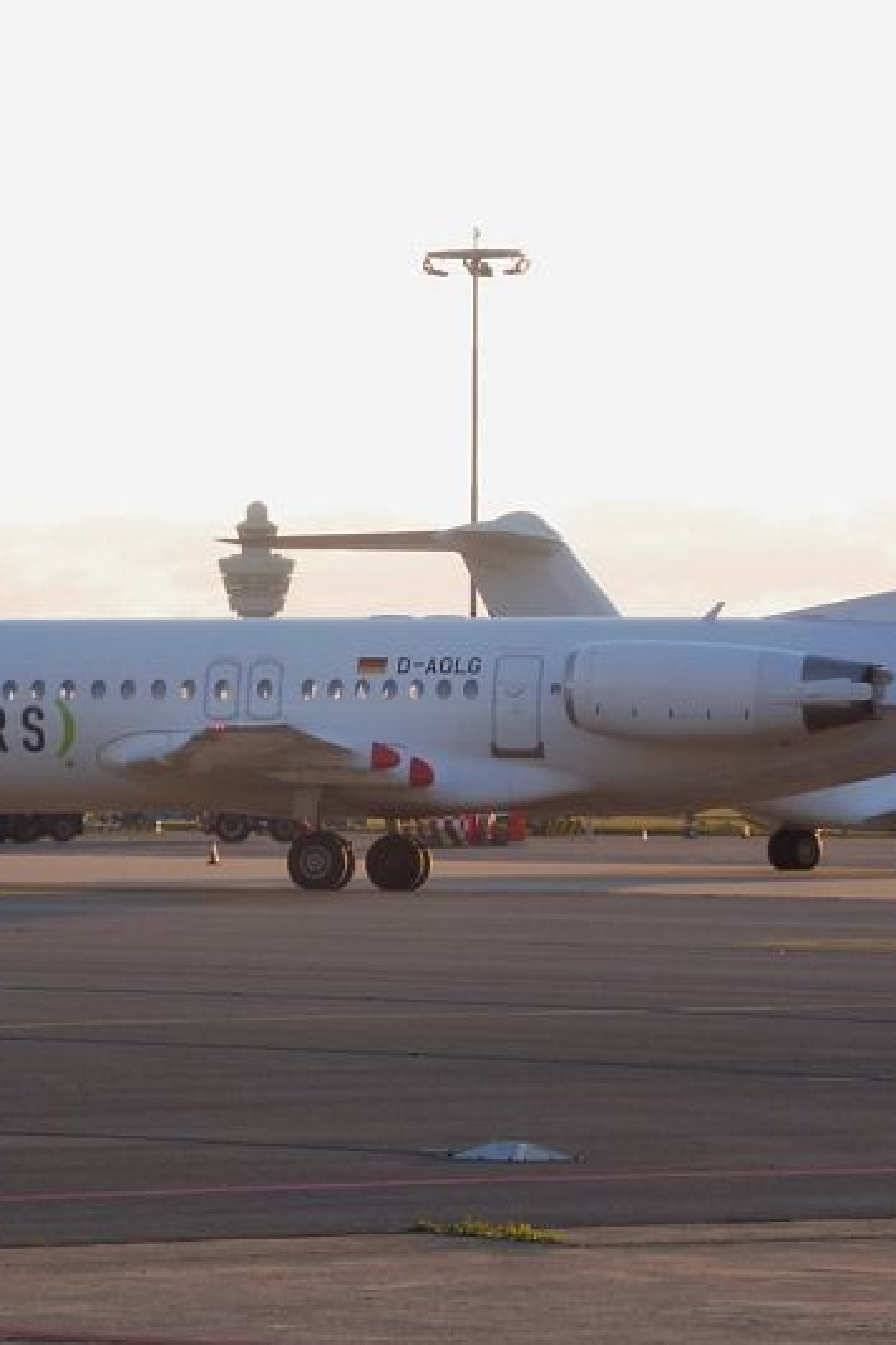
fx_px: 10191
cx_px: 367
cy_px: 617
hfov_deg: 5.0
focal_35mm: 273
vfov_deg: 7.5
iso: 100
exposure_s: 1/125
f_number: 6.3
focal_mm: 24.4
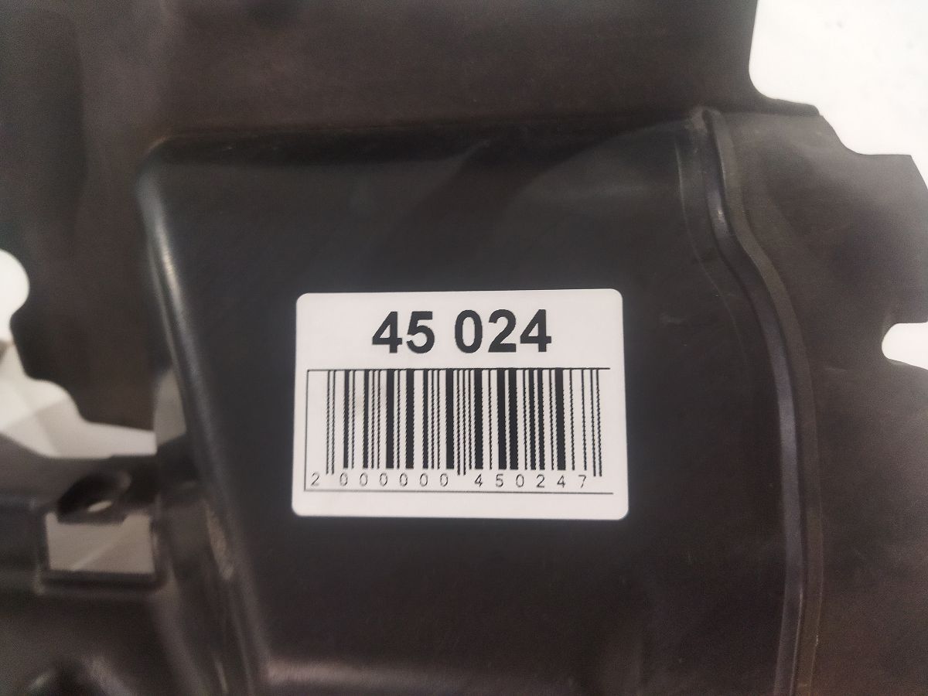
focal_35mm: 27
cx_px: 464
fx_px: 724
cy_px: 348
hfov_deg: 65.3
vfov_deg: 51.4
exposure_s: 1/50
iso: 306
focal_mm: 4.71
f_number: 1.79
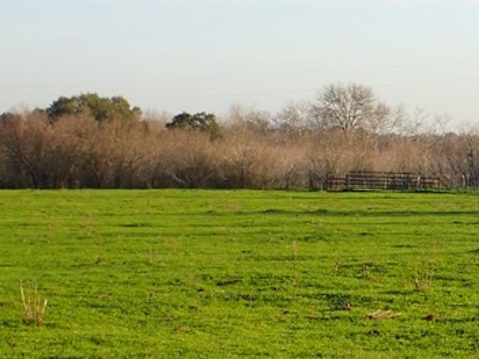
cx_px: 566
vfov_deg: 11.1
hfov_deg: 14.3
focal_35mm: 134
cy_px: 242
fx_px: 1854
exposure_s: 1/400
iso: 100
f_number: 4.5
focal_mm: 8.41
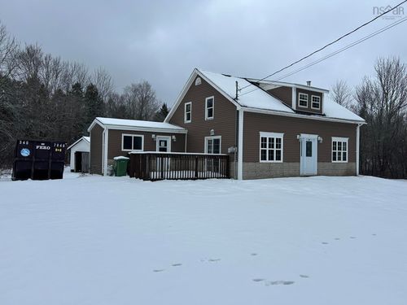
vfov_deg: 53.1
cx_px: 204
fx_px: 306
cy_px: 152
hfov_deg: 67.3
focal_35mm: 26
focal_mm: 5.7
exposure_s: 1/2353
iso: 50
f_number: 1.5
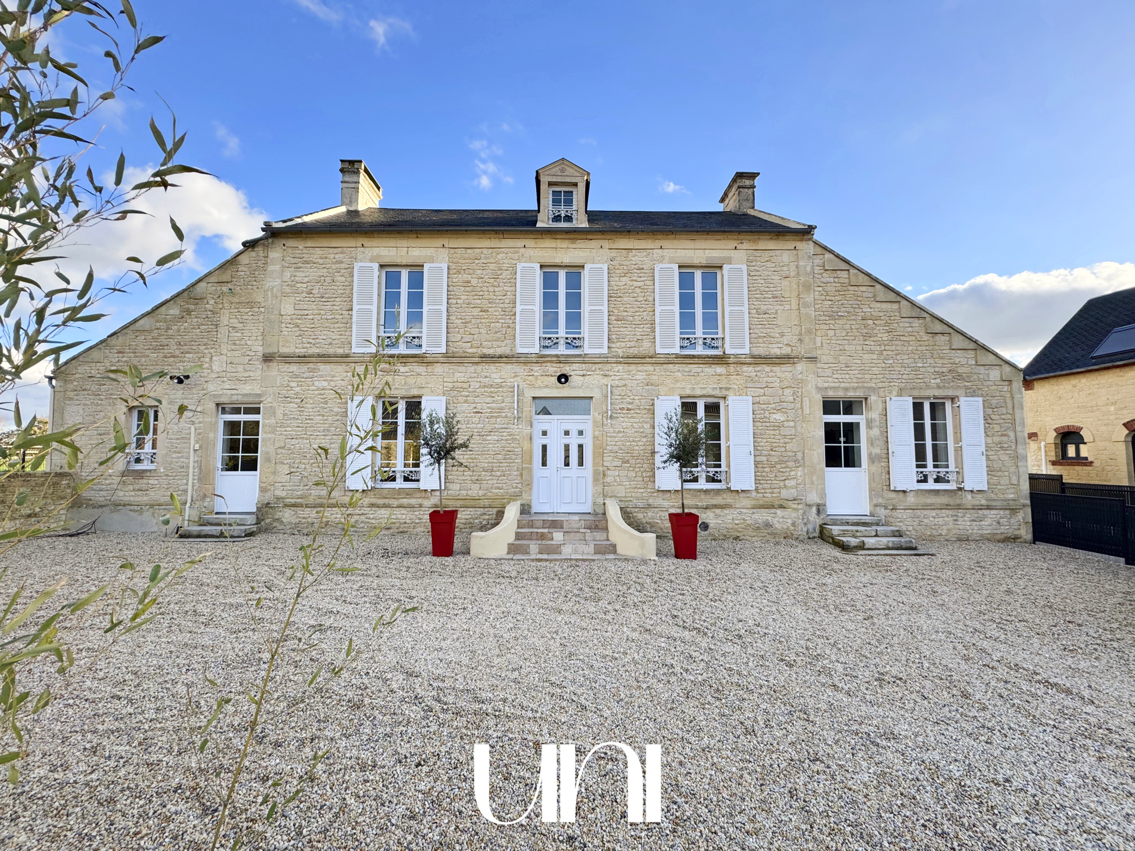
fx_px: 459
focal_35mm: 14
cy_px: 426
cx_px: 568
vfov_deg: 85.7
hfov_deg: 102.1
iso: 40
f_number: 2.2
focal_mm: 2.22
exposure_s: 1/451
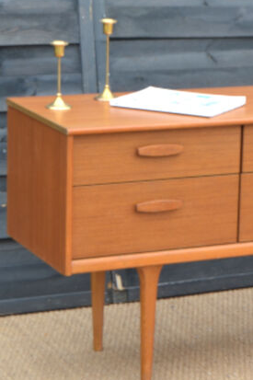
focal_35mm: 147
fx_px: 1552
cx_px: 274
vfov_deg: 14.0
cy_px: 175
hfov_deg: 9.2
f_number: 5.6
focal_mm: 45
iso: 140
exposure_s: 1/125
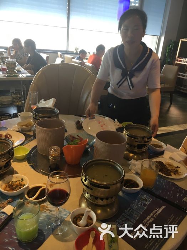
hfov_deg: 48.2
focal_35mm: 29
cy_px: 125
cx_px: 94
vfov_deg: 61.7
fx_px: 209
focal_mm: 4.15
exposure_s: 1/33
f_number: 2.2
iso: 64
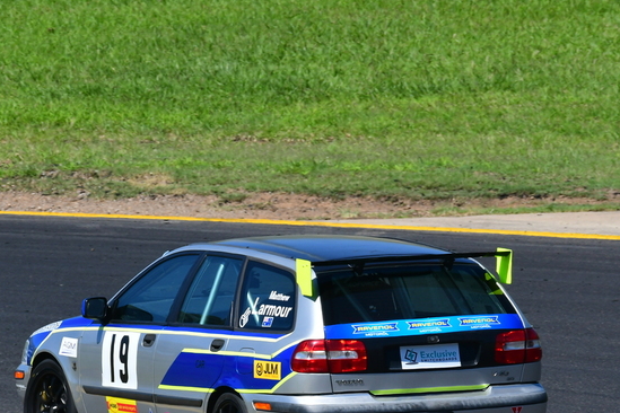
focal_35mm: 896
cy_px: 241
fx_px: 15430
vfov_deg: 1.5
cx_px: 252
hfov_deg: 2.3
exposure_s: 1/640
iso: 500
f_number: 13
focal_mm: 410
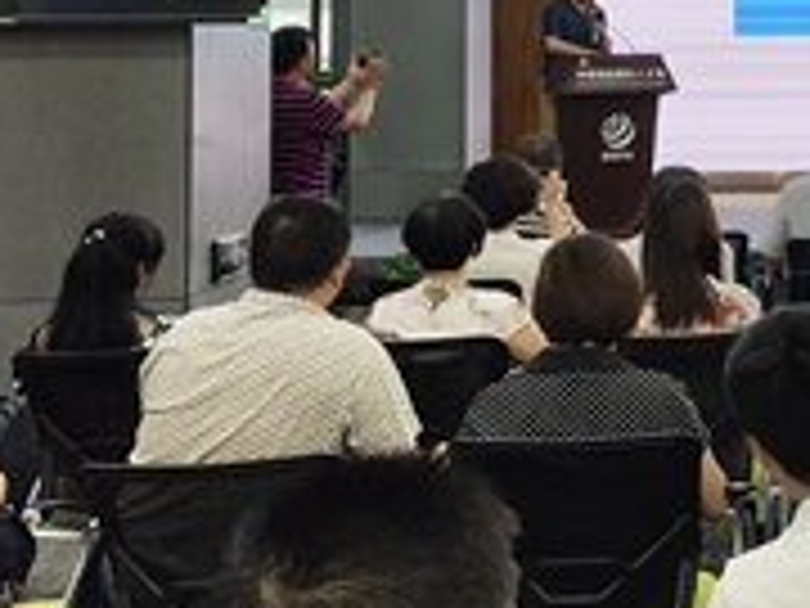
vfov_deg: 22.1
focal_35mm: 64
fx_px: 1498
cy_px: 7
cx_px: 896
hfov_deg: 27.6
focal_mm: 4.76
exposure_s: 1/262
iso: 169
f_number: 1.79
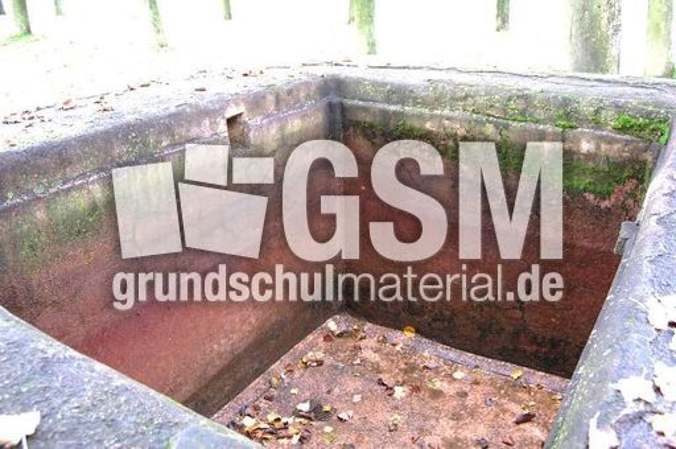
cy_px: 224
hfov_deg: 57.3
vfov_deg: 39.9
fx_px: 619
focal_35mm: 33
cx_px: 338
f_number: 6.3
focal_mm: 22
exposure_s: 1/13
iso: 800
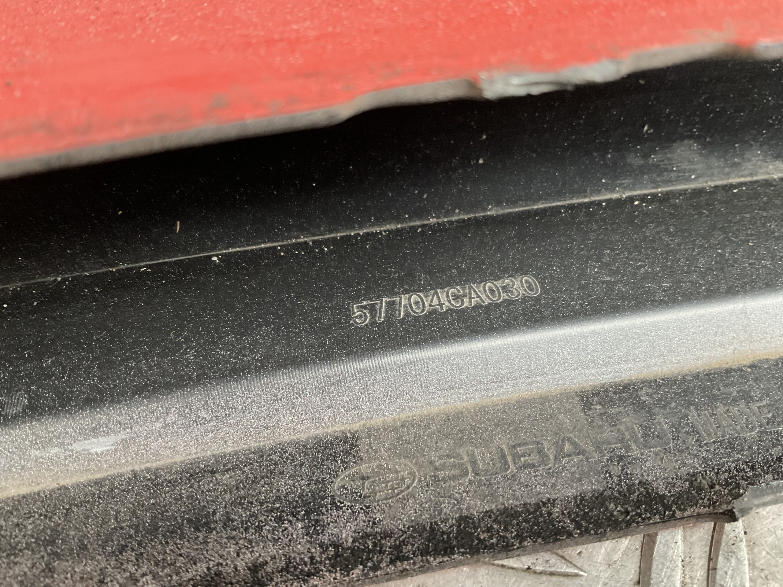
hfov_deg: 61.7
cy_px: 294
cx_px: 392
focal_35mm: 29
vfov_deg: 48.2
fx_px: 656
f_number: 1.8
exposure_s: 1/40
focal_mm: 3
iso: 250
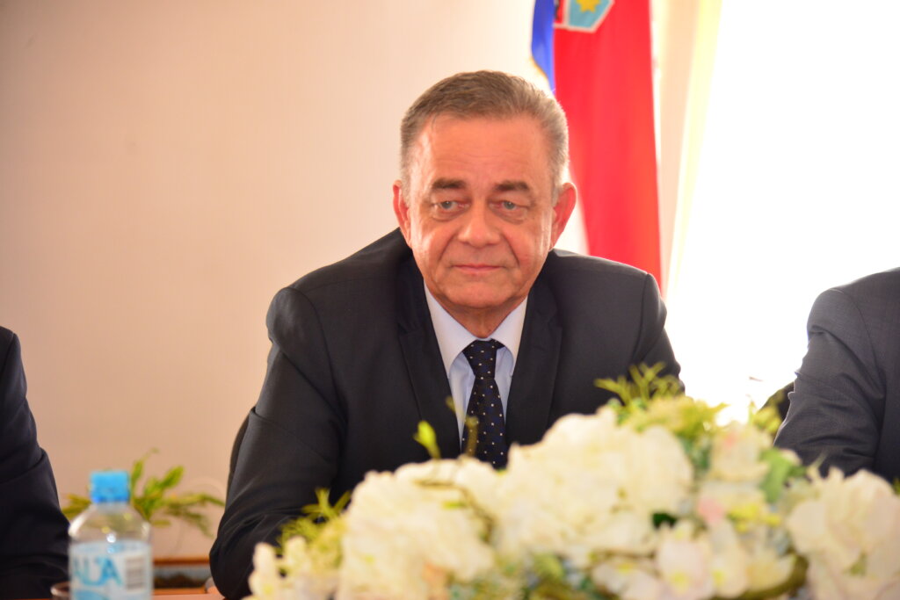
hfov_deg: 20.4
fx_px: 2500
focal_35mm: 100
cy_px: 300
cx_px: 450
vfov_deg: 13.7
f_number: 4
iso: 2200
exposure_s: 1/250
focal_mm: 100
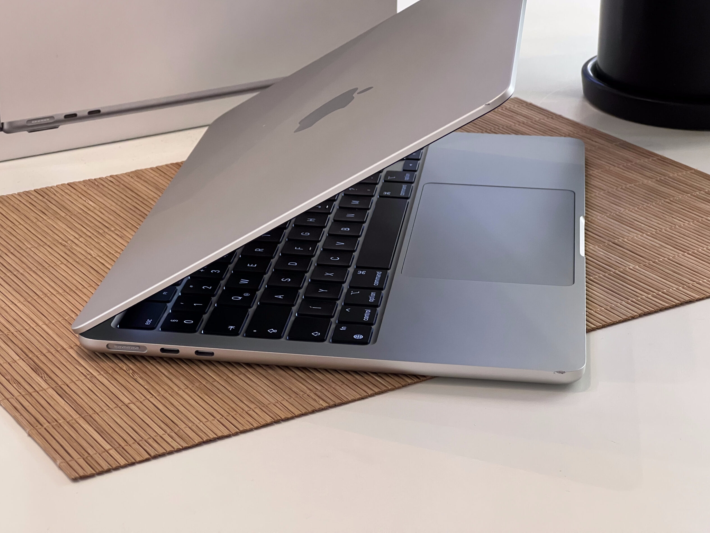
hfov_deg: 25.0
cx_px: 357
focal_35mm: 78
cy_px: 263
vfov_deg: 18.9
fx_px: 1600
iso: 320
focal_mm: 9
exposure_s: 1/60
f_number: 2.8
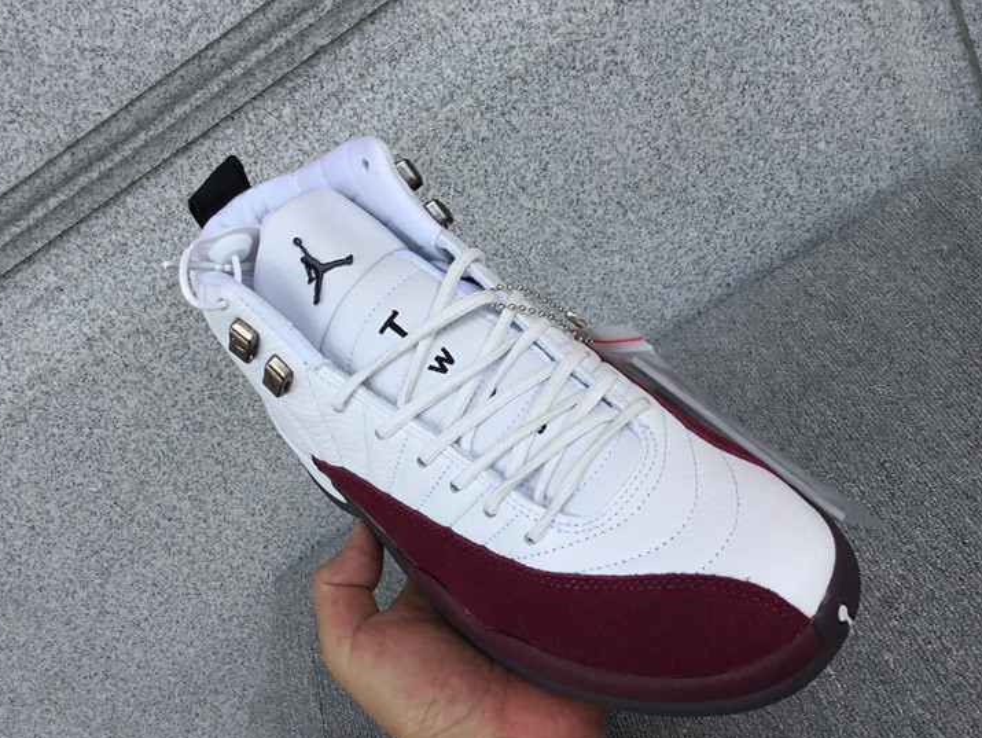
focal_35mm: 39
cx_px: 510
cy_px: 396
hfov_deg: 47.8
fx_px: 1107
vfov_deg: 36.8
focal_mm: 3.3
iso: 25
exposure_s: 1/286
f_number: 2.4
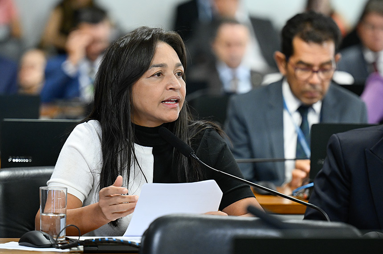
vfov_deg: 6.1
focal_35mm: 225
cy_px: 127
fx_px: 2389
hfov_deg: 9.2
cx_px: 192
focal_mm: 150
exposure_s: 1/160
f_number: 2.8
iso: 2500
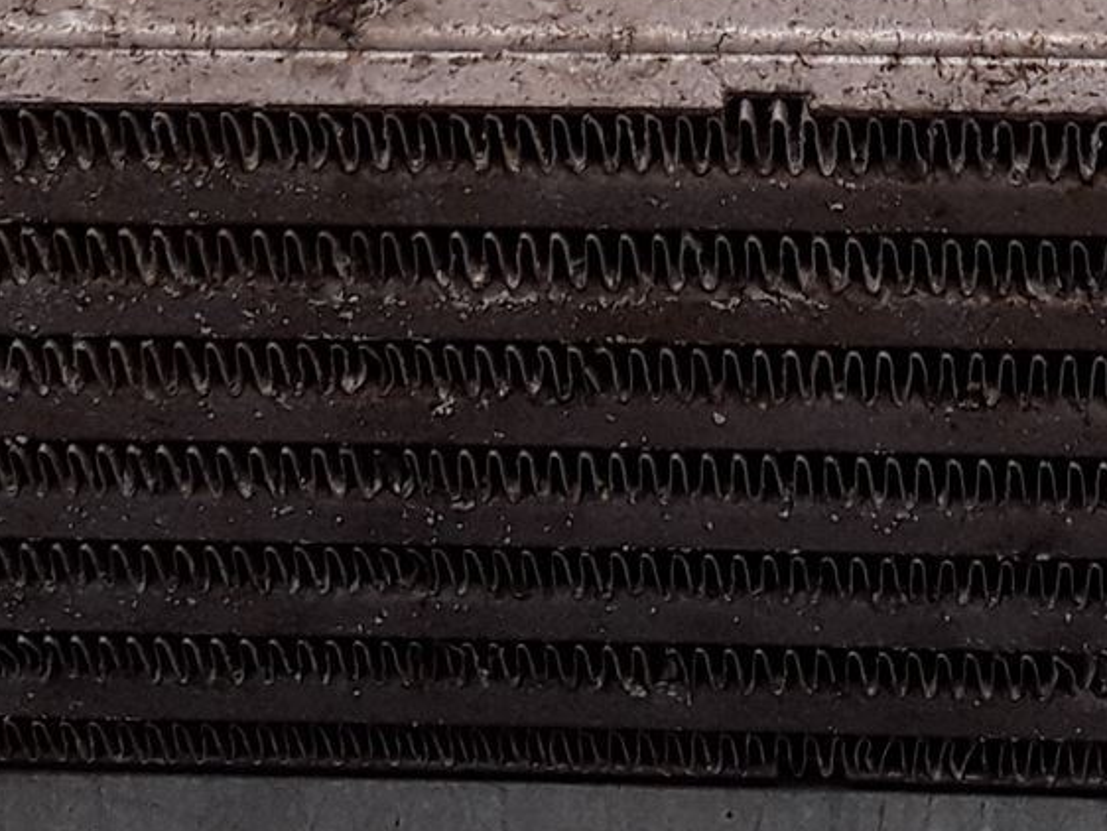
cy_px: -565
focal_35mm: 102
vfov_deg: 13.3
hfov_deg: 19.0
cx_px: 904
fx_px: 3263
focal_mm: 2.91
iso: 40
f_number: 1.9
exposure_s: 1/138
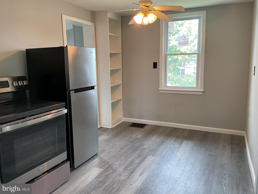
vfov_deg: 48.2
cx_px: 129
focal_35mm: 29
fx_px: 216
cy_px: 97
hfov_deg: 61.7
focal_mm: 3
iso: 50
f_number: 1.8
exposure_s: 1/60
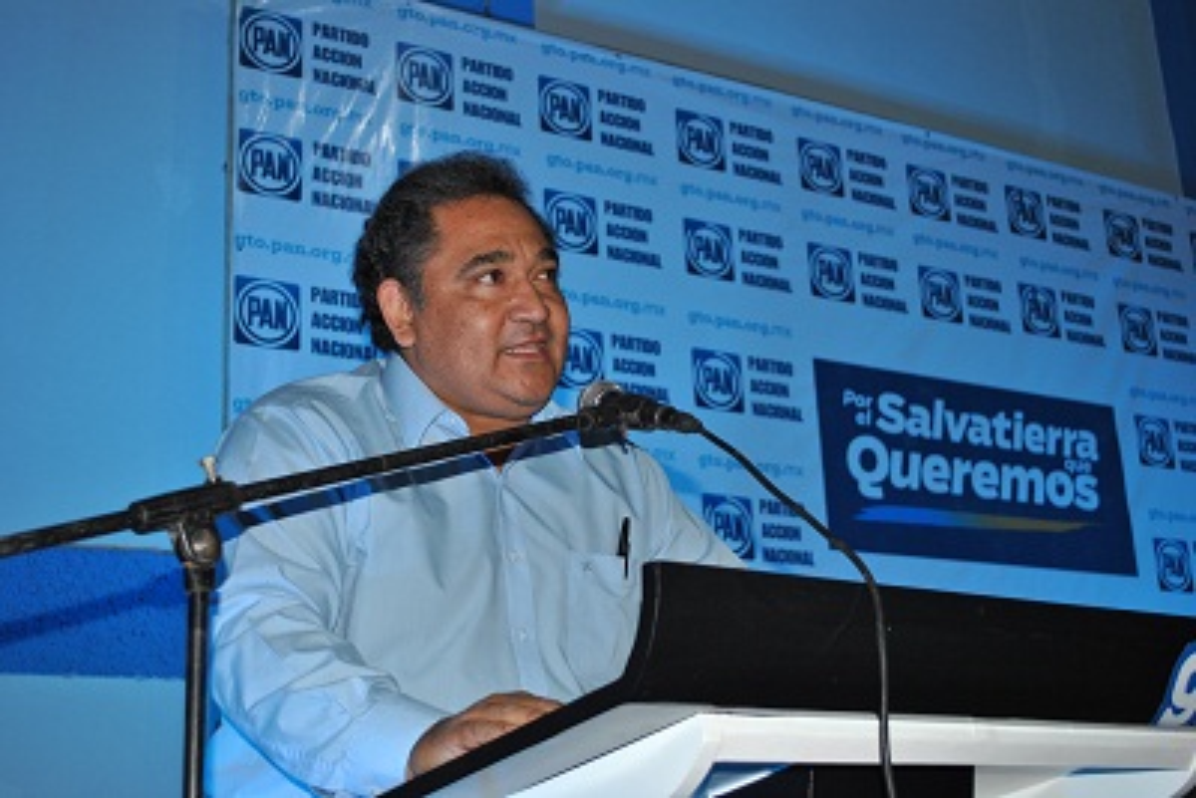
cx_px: 598
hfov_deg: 41.1
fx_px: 1595
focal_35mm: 48
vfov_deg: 28.1
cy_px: 399
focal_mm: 32
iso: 200
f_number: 4.8
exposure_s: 1/60
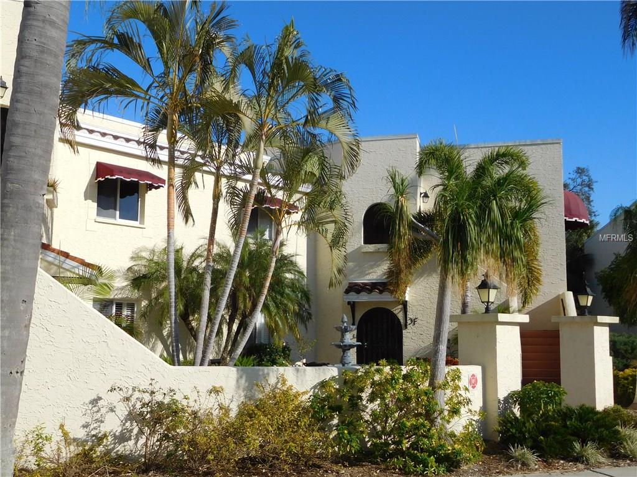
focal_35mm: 32
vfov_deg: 44.1
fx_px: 589
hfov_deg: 56.8
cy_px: 238
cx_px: 318
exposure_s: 1/500
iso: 125
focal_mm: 5.7
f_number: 7.2
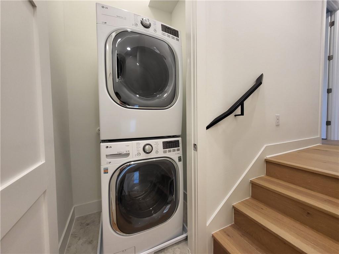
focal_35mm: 13
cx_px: 170
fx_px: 127
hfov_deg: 106.2
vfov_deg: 89.9
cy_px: 127
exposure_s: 1/59
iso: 200
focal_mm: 1.74
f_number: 2.2
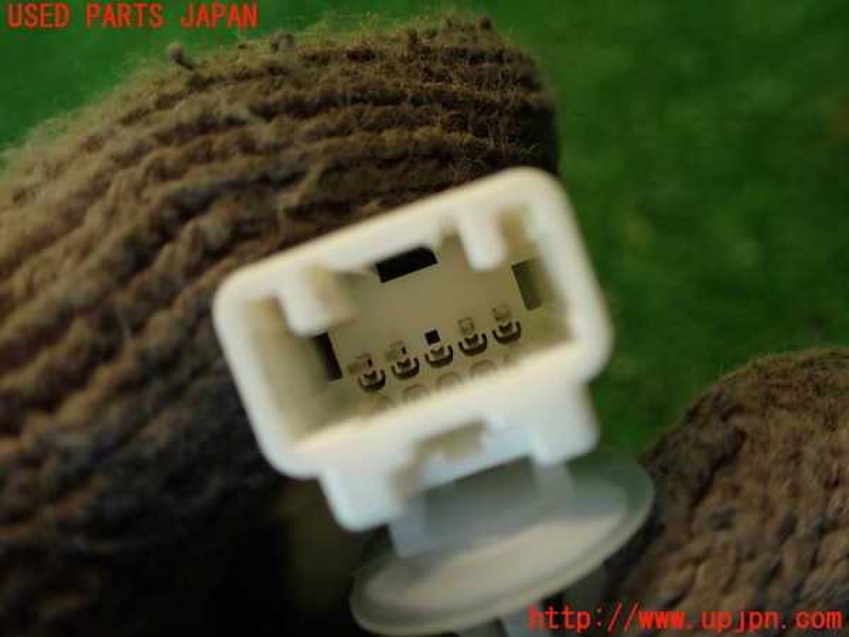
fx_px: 785
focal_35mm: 32
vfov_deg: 44.2
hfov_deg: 56.8
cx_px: 424
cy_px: 318
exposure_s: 1/50
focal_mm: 5.79
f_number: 2.4
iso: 200
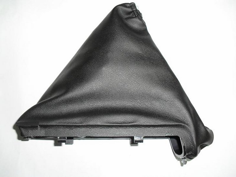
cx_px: 118
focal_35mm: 35
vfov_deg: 40.7
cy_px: 88
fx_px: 239
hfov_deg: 52.6
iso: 200
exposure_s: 1/45
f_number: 3.2
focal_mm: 6.3
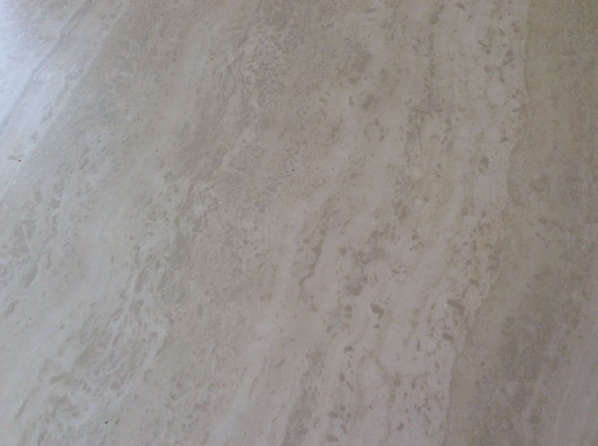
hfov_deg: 56.9
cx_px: 299
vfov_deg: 44.1
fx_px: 552
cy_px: 223
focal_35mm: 32
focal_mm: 3.3
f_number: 2.4
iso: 50
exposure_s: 1/50
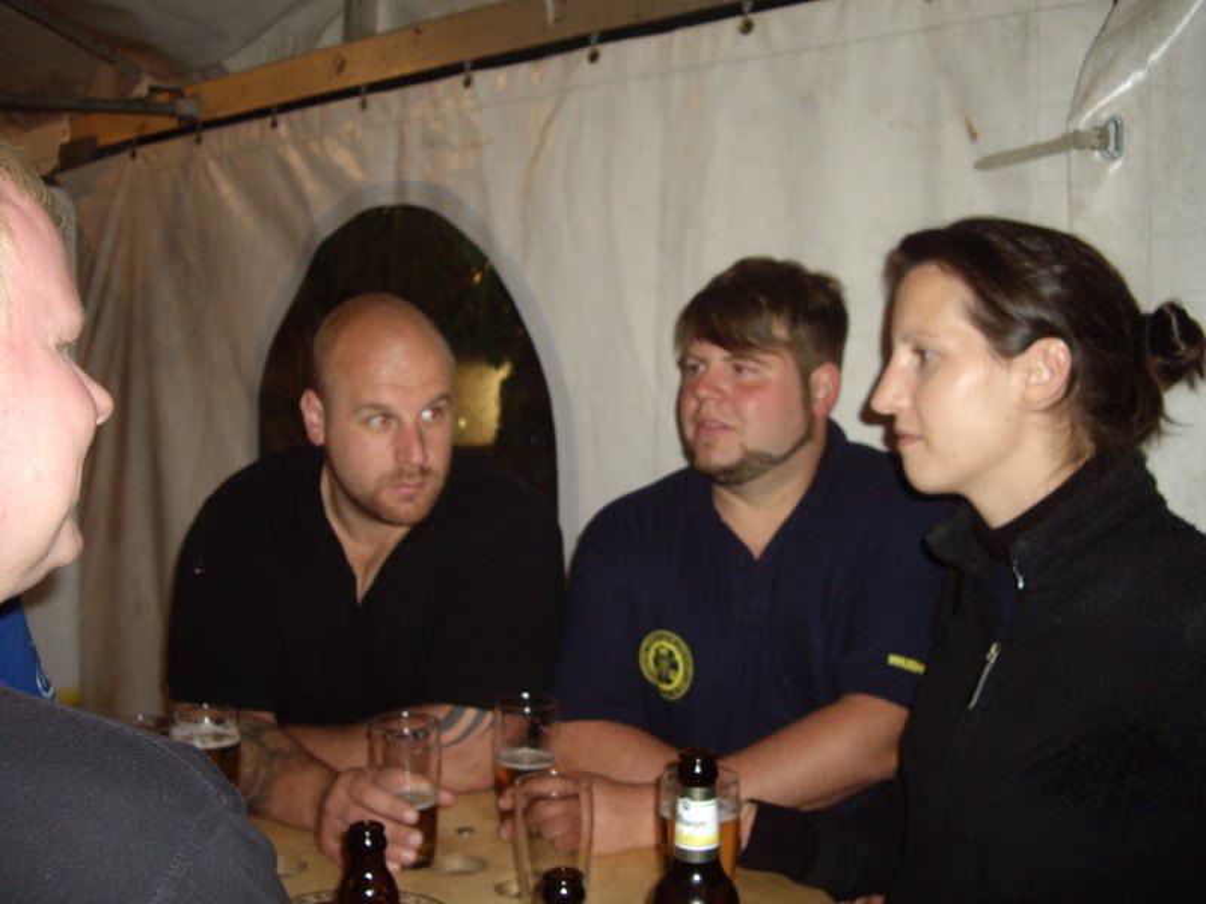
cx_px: 603
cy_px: 452
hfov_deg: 49.0
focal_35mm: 38
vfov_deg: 37.7
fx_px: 1324
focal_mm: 7.9
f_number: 2.8
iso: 200
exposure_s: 1/40
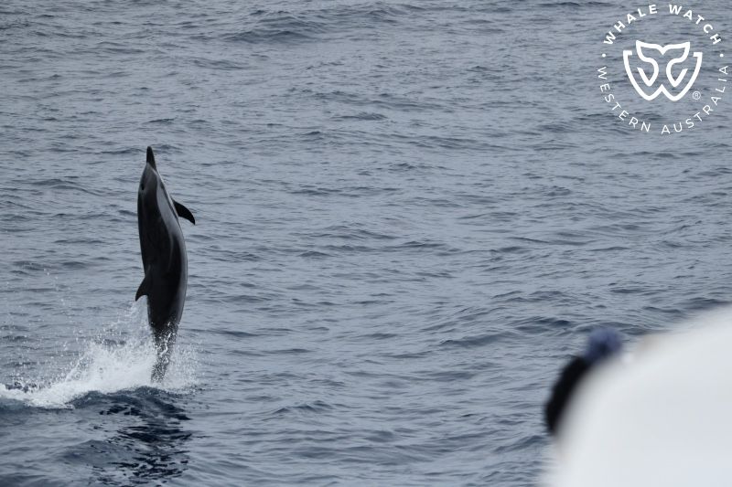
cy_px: 244
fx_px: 3456
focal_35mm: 170
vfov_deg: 8.1
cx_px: 366
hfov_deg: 12.1
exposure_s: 1/8000
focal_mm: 170
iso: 1400
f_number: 5.6
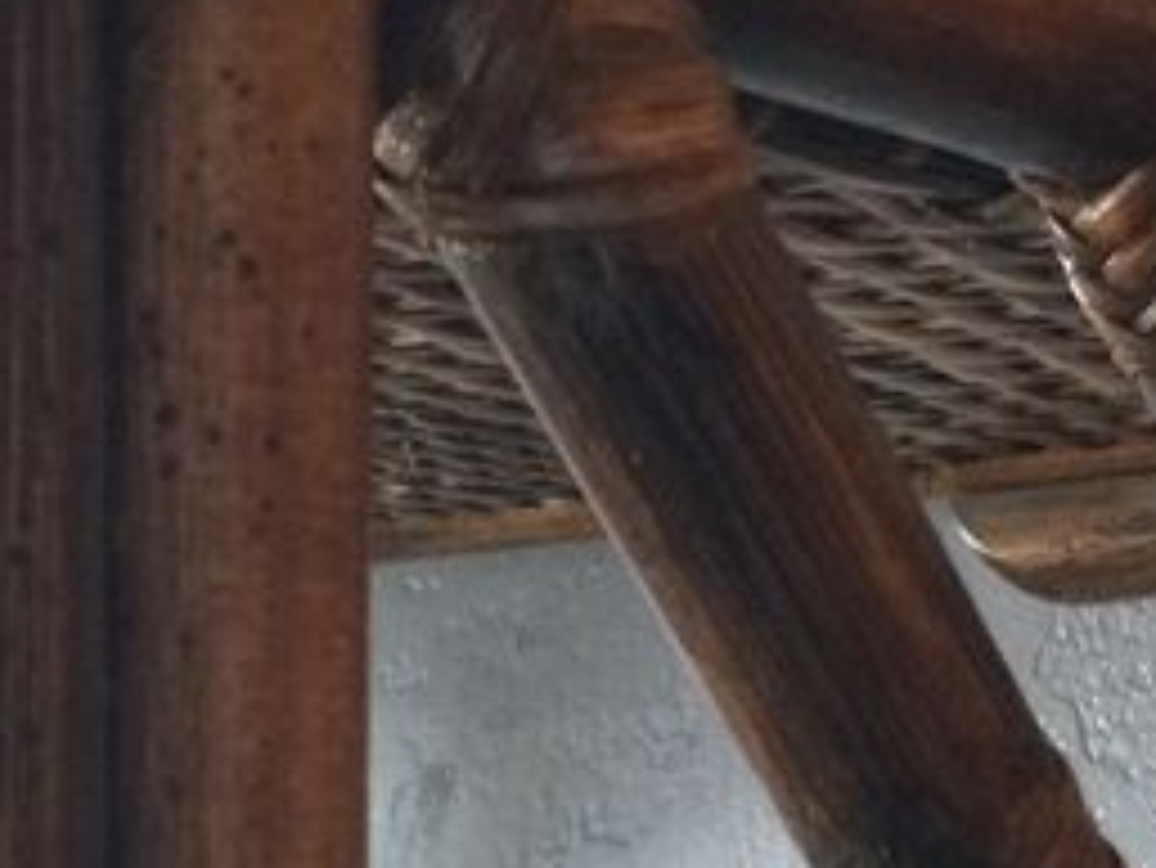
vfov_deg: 14.1
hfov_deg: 18.7
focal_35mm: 105
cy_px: 596
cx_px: 724
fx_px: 3508
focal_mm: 4.12
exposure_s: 1/30
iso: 250
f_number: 2.2
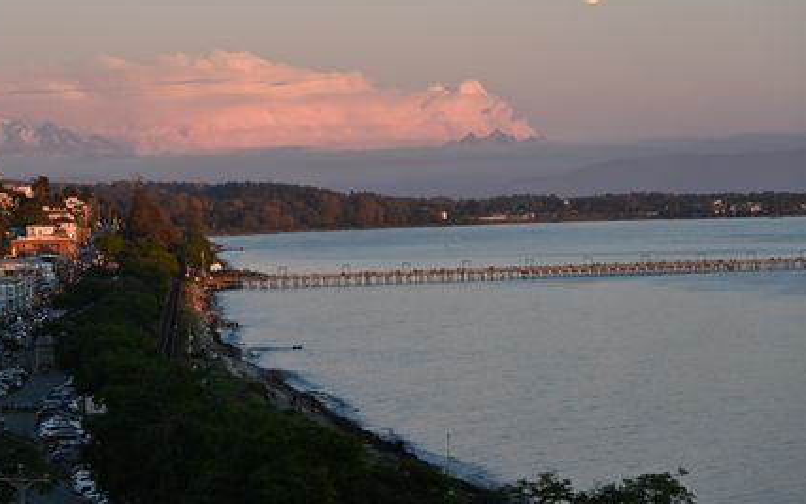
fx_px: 2878
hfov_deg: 15.9
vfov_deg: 10.0
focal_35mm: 131
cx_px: 355
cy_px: 213
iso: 400
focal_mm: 110
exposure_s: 1/250
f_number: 6.3
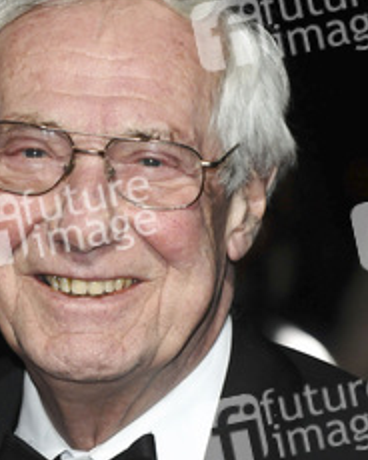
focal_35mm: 225
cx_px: 113
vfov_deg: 8.6
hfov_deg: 6.9
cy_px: 324
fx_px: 3063
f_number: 4.5
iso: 1250
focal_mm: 92
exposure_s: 1/250
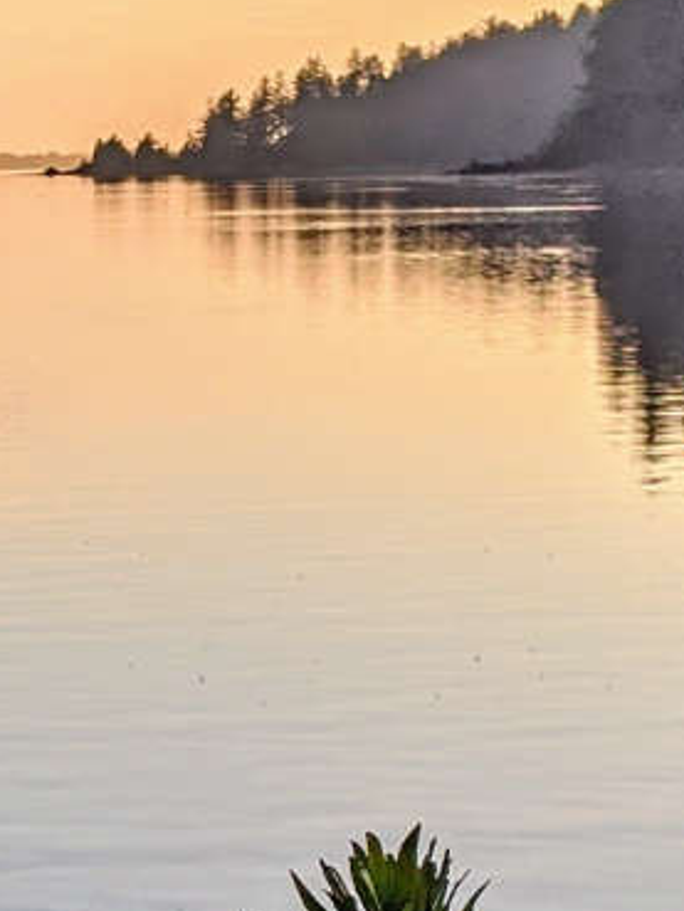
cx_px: -109
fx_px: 4108
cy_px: 638
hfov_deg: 9.4
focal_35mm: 156
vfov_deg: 12.6
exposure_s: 1/2347
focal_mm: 4.44
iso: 57
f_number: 1.8
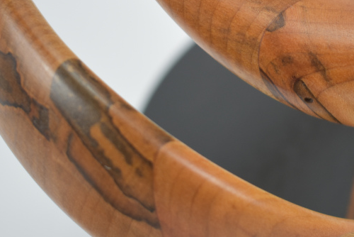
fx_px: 826
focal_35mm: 84
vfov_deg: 16.2
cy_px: 58
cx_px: 295
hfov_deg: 23.7
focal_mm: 28
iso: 400
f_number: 4.2
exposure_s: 1/125
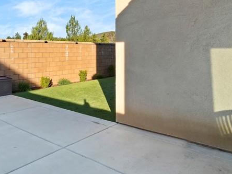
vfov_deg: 44.4
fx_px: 208
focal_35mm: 31
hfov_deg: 54.1
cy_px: 51
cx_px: 44
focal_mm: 14
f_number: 16
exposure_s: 1/200
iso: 500
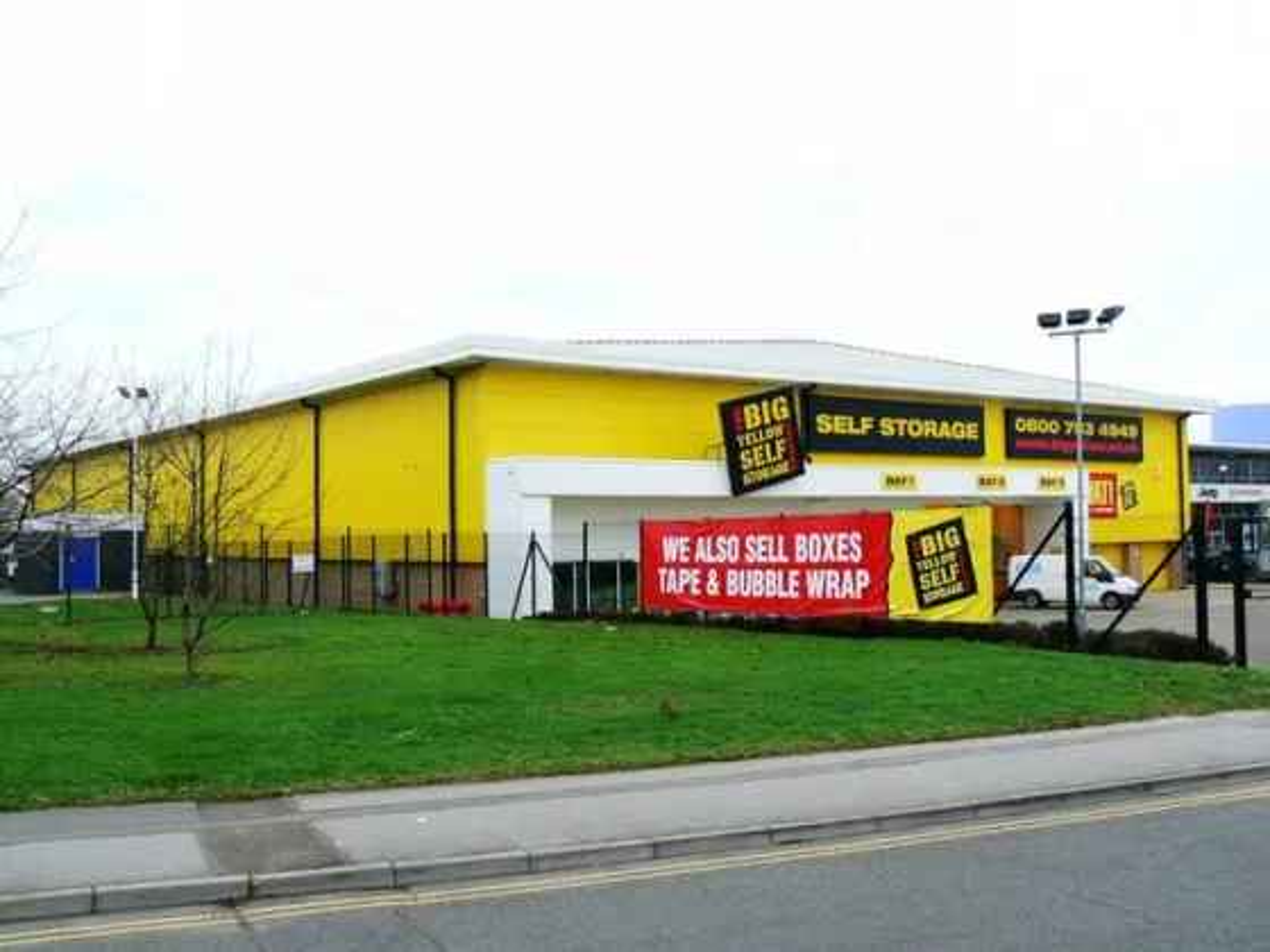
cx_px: 635
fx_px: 1321
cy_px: 476
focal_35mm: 36
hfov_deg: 51.4
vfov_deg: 39.7
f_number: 4
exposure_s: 1/60
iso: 80
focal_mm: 6
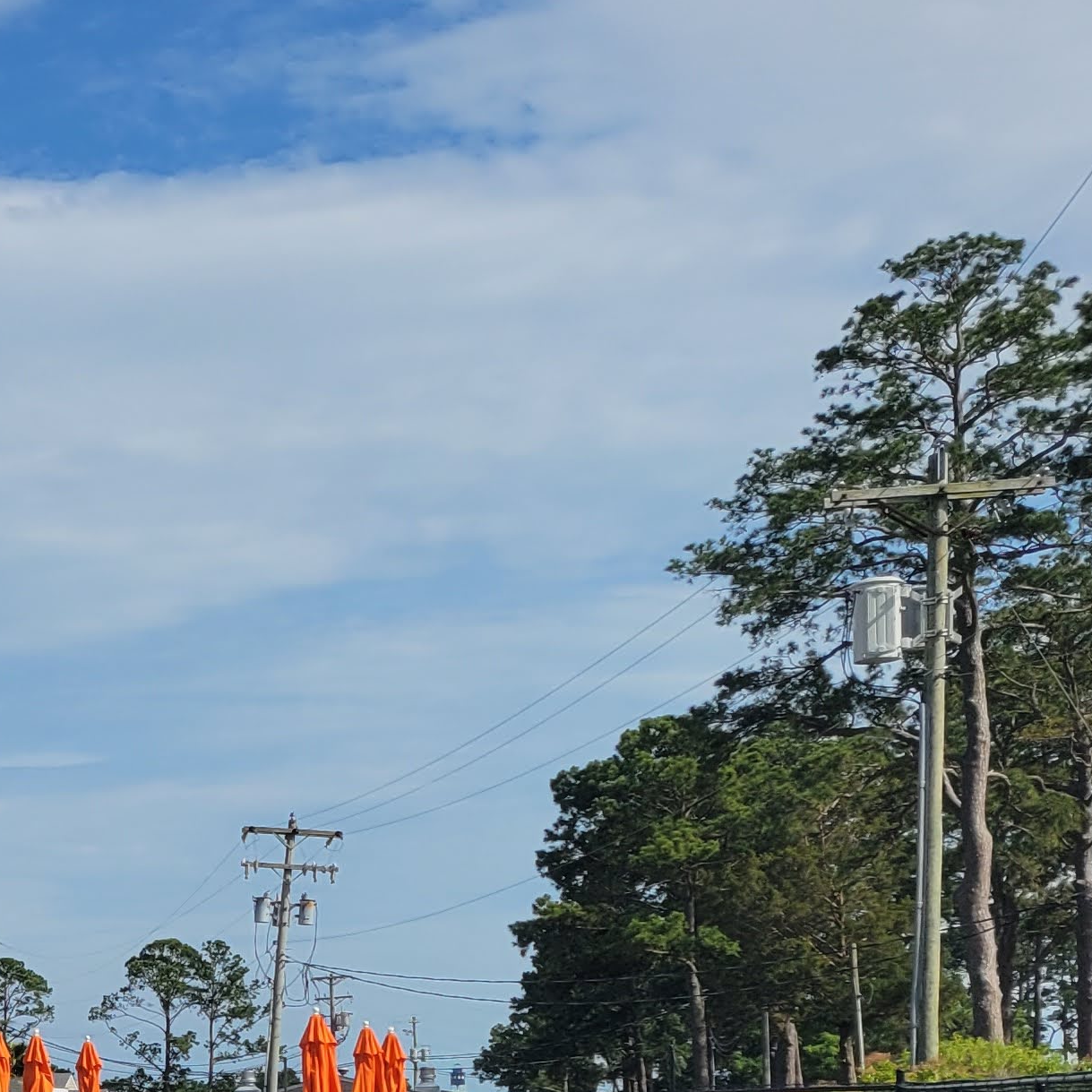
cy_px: 1208
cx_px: -428
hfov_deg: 20.3
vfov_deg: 21.6
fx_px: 2712
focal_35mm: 76
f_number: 1.8
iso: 40
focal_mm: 5.4
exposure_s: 1/3758
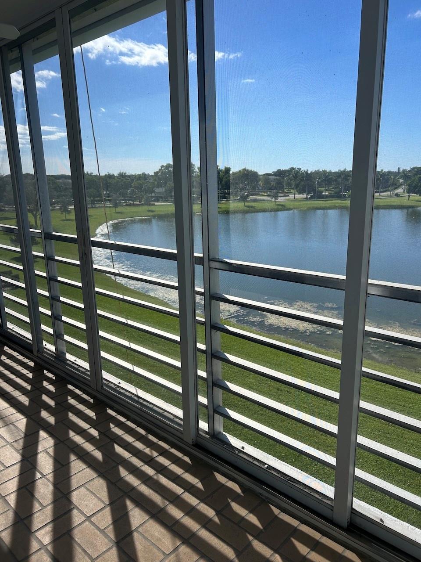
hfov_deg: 53.1
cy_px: 281
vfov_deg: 67.3
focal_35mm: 26
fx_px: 422
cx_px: 210
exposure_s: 1/1468
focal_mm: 5.7
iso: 50
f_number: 1.5
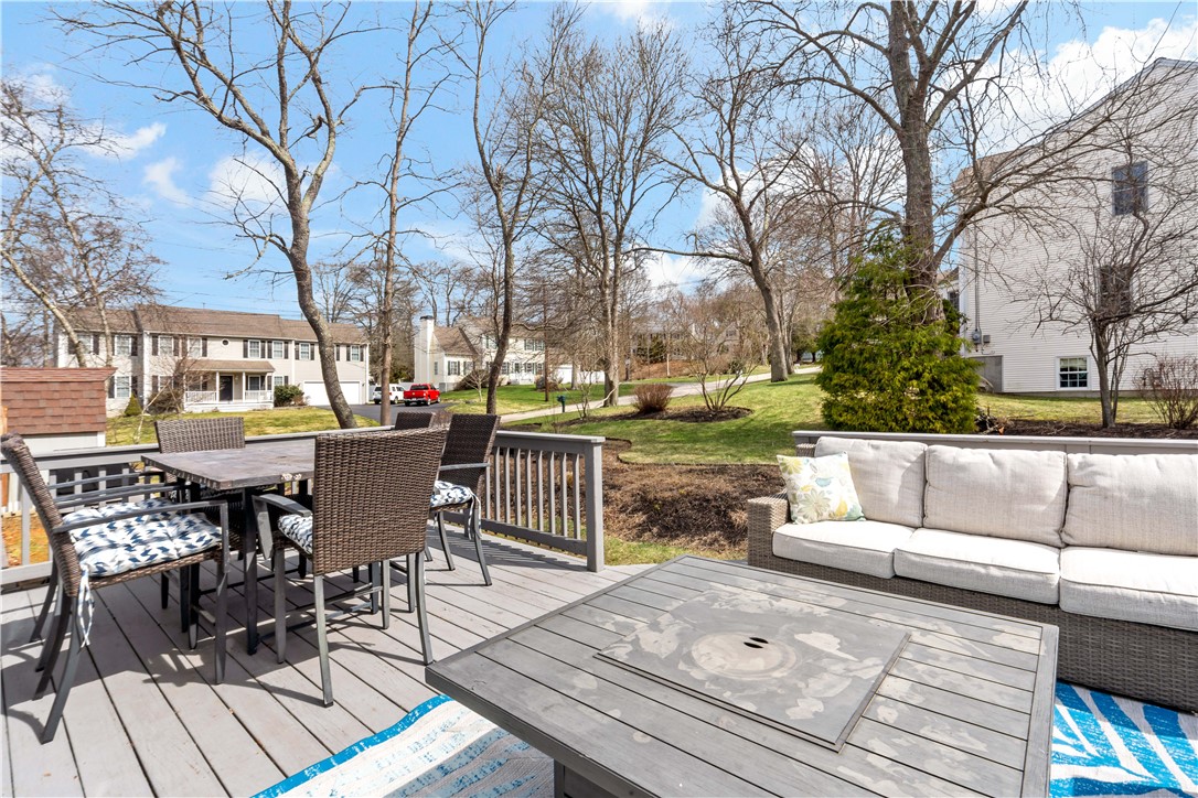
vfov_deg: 73.7
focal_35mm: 16
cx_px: 599
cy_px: 399
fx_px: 532
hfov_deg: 96.7
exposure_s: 1/15
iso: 100
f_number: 22
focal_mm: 16
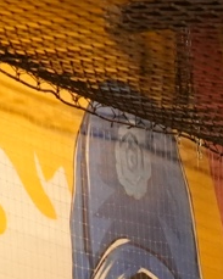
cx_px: 363
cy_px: 697
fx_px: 2848
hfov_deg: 4.4
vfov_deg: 5.4
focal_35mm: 345
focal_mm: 35
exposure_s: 1/160
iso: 3200
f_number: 4
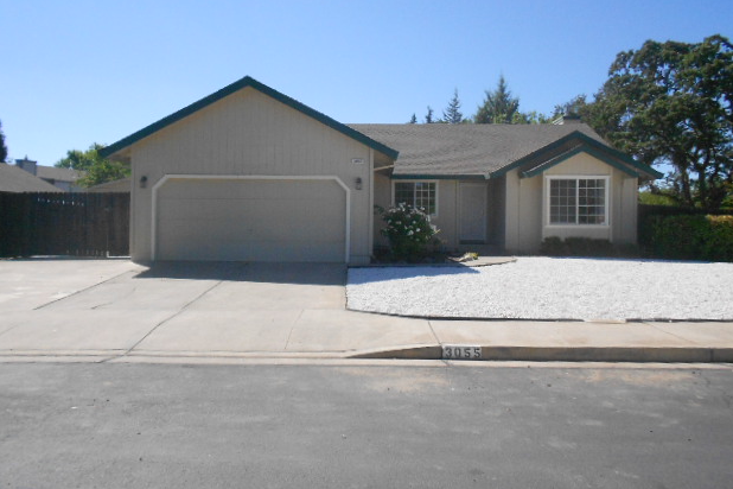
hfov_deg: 65.5
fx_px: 570
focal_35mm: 28
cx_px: 359
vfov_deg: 46.3
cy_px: 216
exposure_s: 1/640
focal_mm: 4.6
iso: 400
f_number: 8
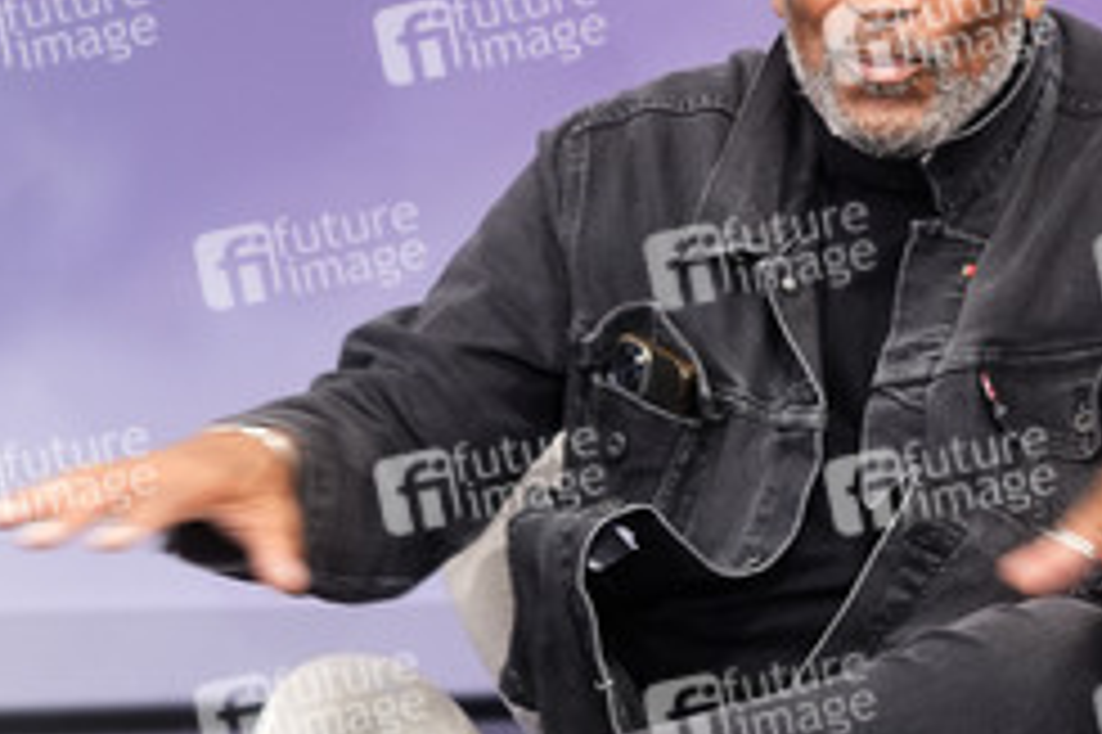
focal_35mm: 83
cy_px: 369
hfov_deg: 24.2
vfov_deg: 16.4
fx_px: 2539
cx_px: 821
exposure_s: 1/80
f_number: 2.2
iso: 640
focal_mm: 30
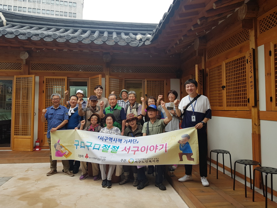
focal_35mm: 26
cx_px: 138
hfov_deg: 67.3
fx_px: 208
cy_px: 104
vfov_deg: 53.1
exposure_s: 1/283
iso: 40
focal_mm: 4.2
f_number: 1.7
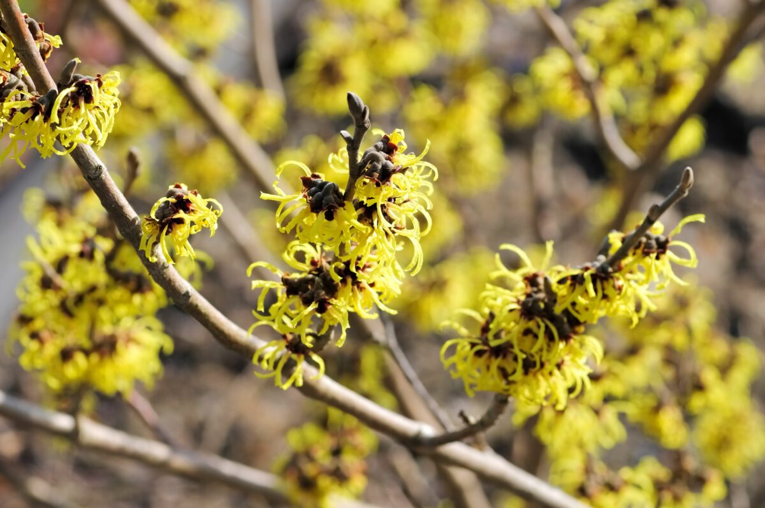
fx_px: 2229
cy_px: 254
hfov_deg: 19.5
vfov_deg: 13.0
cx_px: 382
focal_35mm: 105
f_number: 8
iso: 200
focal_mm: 70
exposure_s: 1/500
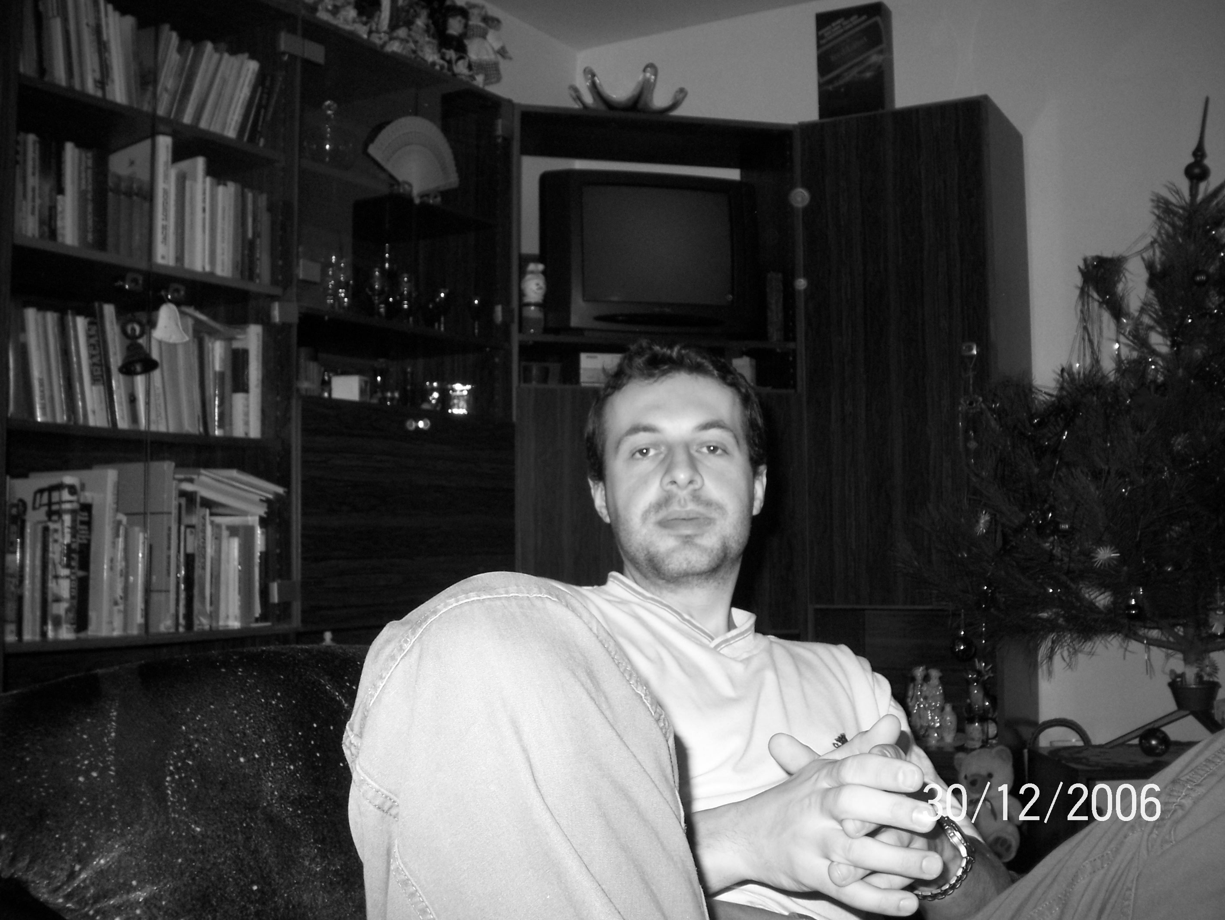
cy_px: 460
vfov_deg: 37.8
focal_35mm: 38
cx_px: 612
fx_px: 1346
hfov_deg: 48.9
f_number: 3.9
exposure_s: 1/60
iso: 125
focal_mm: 6.3
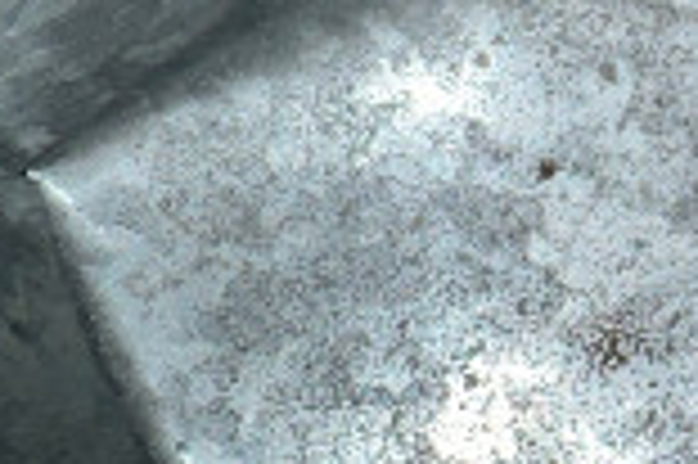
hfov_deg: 10.3
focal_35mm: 193
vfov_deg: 7.1
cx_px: 1106
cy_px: -47
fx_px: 3738
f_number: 2.8
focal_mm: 6.6
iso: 20
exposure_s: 1/23
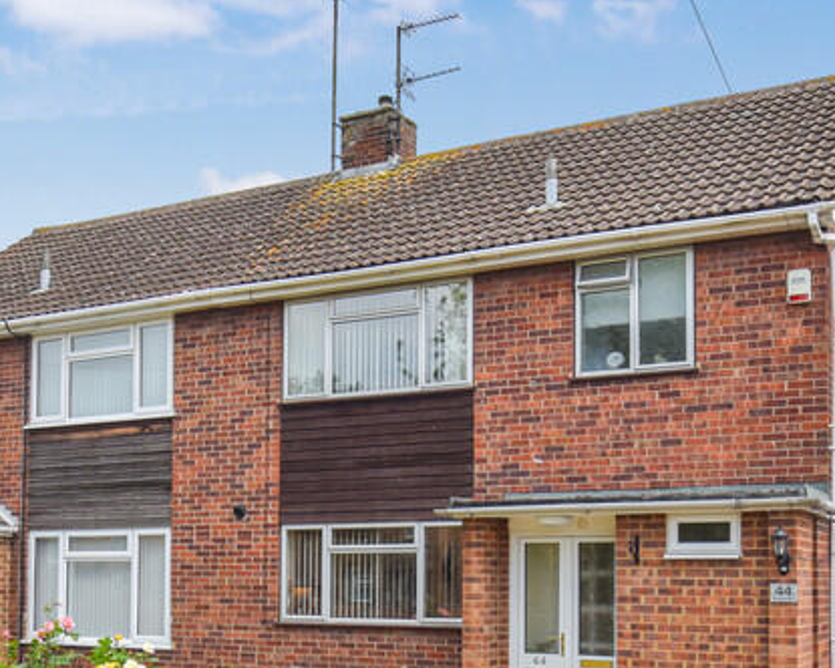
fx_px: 1116
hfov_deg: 41.0
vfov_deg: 32.9
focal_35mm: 45
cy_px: 472
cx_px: 368
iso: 100
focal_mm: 13
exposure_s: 1/250
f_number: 8
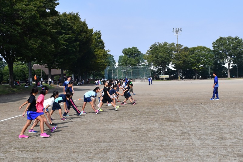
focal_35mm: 33
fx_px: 223
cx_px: 122
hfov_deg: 57.2
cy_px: 81
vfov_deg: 40.0
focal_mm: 22
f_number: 7.1
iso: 400
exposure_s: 1/1600
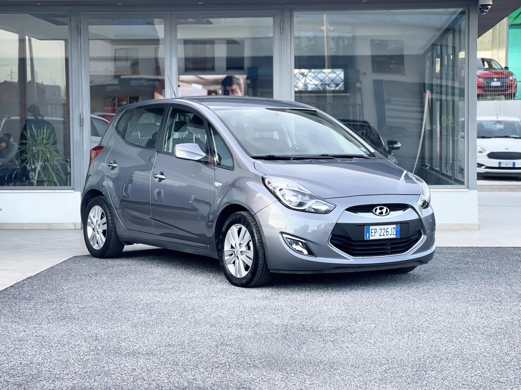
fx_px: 963
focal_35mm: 64
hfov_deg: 30.3
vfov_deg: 22.9
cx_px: 260
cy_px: 195
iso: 50
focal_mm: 7.5
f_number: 2.2
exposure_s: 1/121
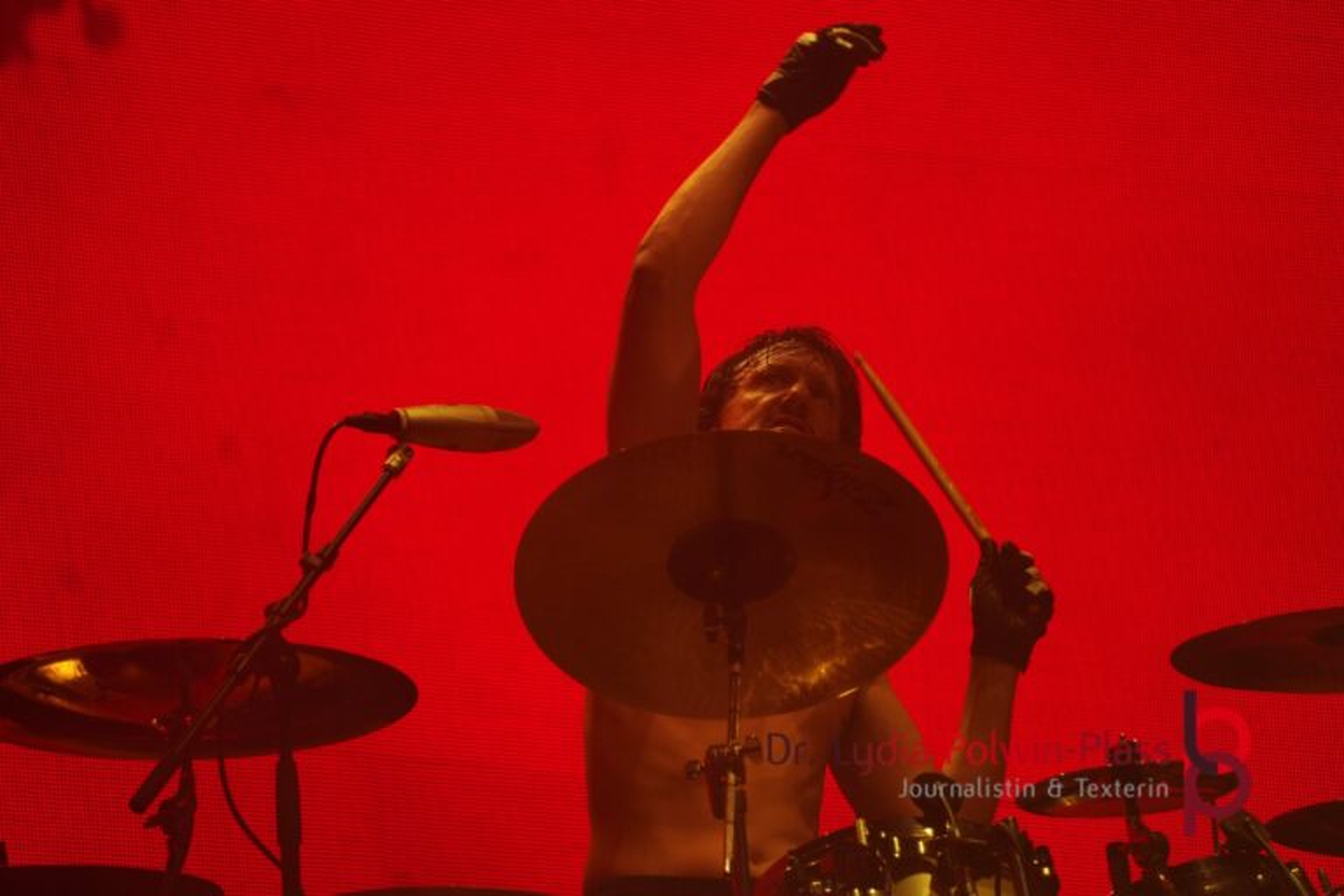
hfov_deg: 5.8
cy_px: 448
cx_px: 672
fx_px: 13215
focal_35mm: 354
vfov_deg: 3.9
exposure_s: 1/400
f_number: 6.3
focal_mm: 236
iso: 250
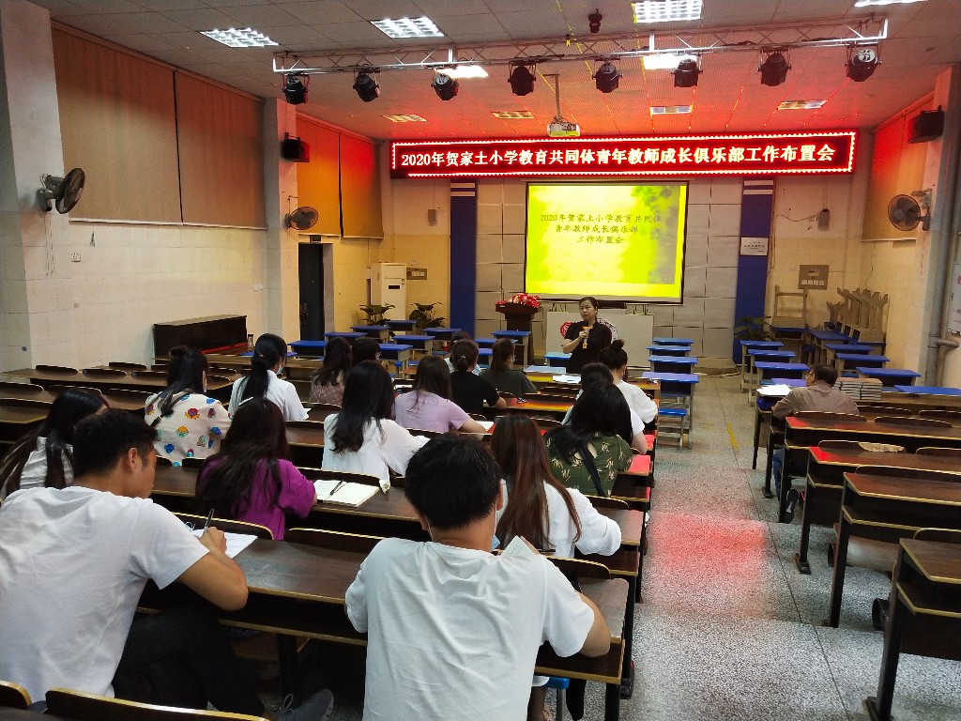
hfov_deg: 60.0
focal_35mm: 30
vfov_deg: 46.8
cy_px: 360
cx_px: 480
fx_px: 833
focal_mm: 3.95
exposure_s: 1/50
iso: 429
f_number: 1.8
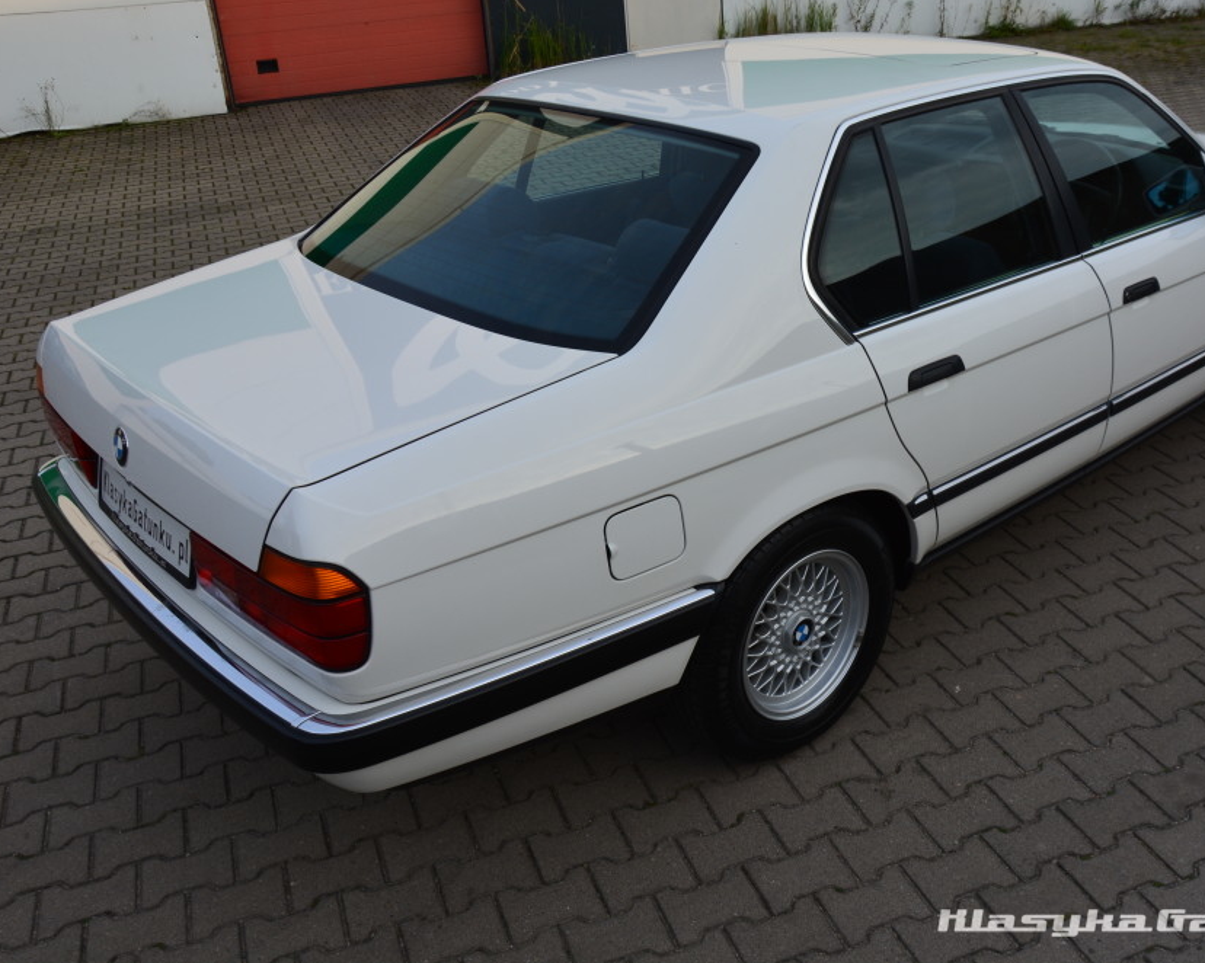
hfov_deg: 49.3
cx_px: 712
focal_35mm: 37
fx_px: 1304
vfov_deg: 40.5
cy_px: 469
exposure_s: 1/80
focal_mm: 21
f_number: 10
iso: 200
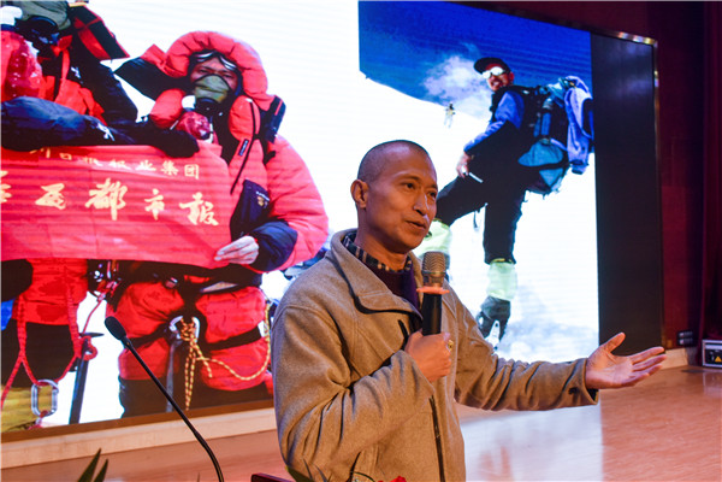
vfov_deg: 35.5
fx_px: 752
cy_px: 241
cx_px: 361
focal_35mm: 38
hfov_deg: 51.3
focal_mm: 25
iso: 360
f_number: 5.6
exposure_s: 1/250
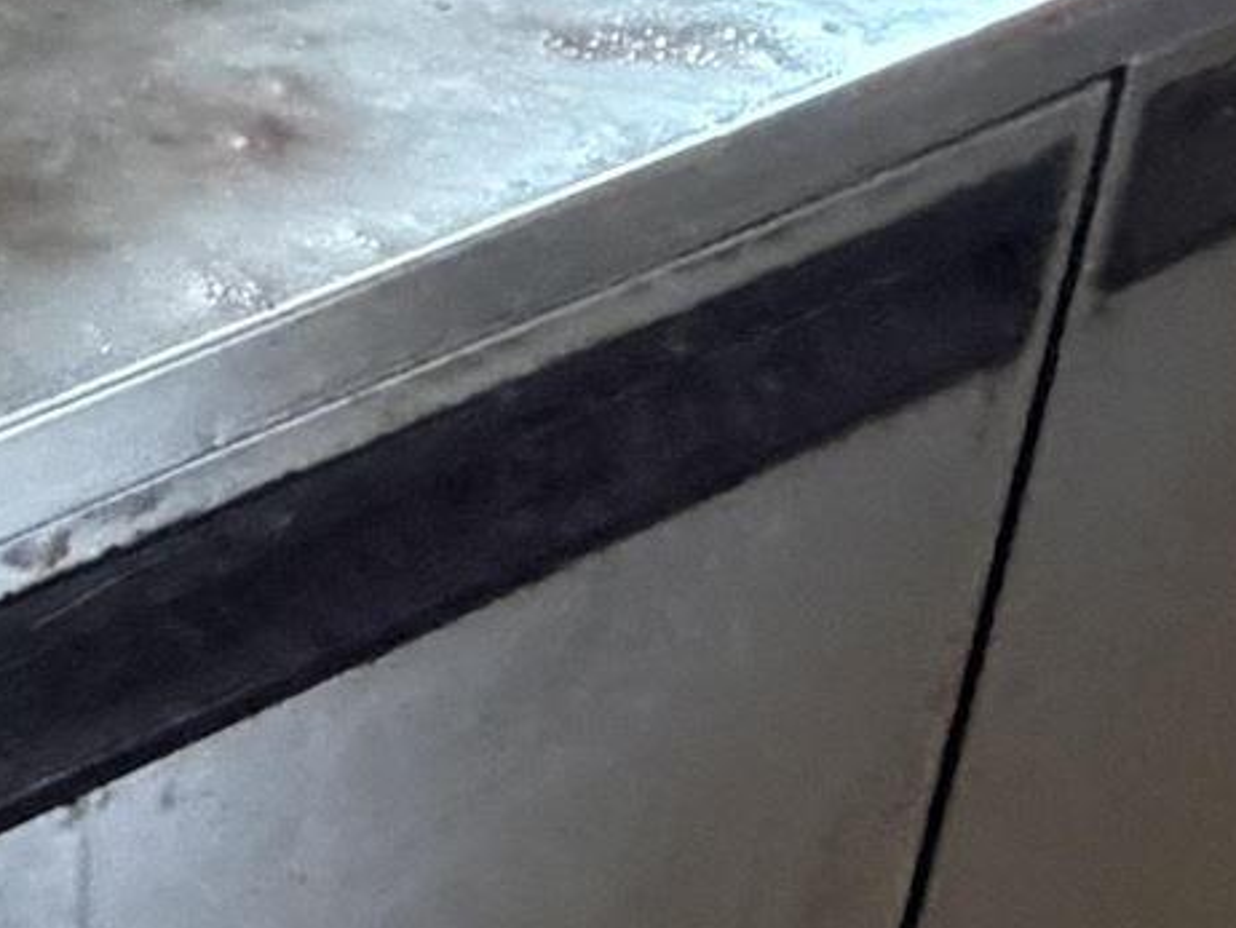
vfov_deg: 15.9
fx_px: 3322
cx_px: -227
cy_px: 436
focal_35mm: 93
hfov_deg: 19.9
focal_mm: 2.22
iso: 800
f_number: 2.2
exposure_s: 1/60
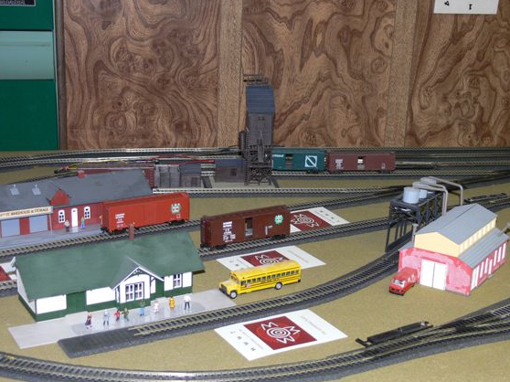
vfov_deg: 25.6
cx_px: 248
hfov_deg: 33.8
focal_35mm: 57
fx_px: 839
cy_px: 199
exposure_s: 1/30
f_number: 3.2
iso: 100
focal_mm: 11.2
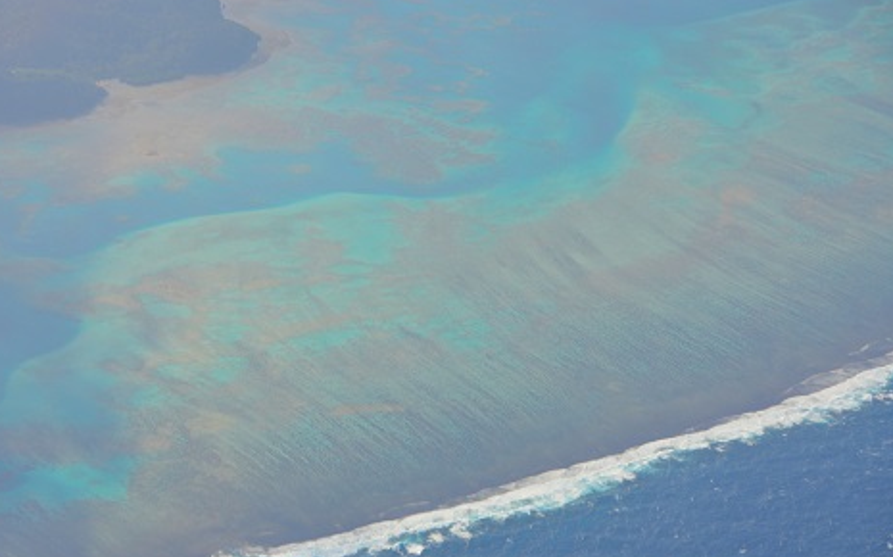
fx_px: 3600
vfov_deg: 8.8
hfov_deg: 14.1
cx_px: 422
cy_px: 289
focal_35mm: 148
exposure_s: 1/250
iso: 125
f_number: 8
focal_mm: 90
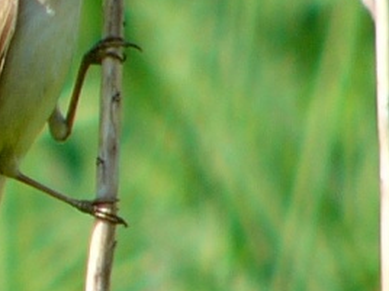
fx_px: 8698
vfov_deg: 1.9
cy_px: 103
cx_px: 89
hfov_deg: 2.6
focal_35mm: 774
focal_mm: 72
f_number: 2.8
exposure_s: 1/400
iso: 50
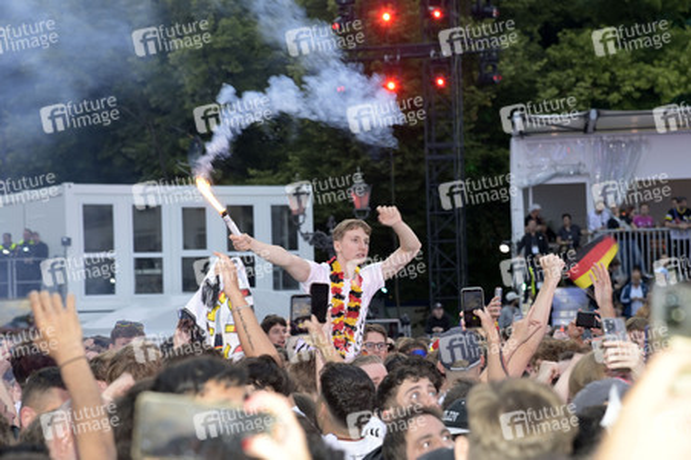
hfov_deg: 19.5
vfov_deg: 13.0
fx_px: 2014
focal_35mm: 105
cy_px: 230
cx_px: 346
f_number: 5.6
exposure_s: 1/50
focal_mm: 105
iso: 640
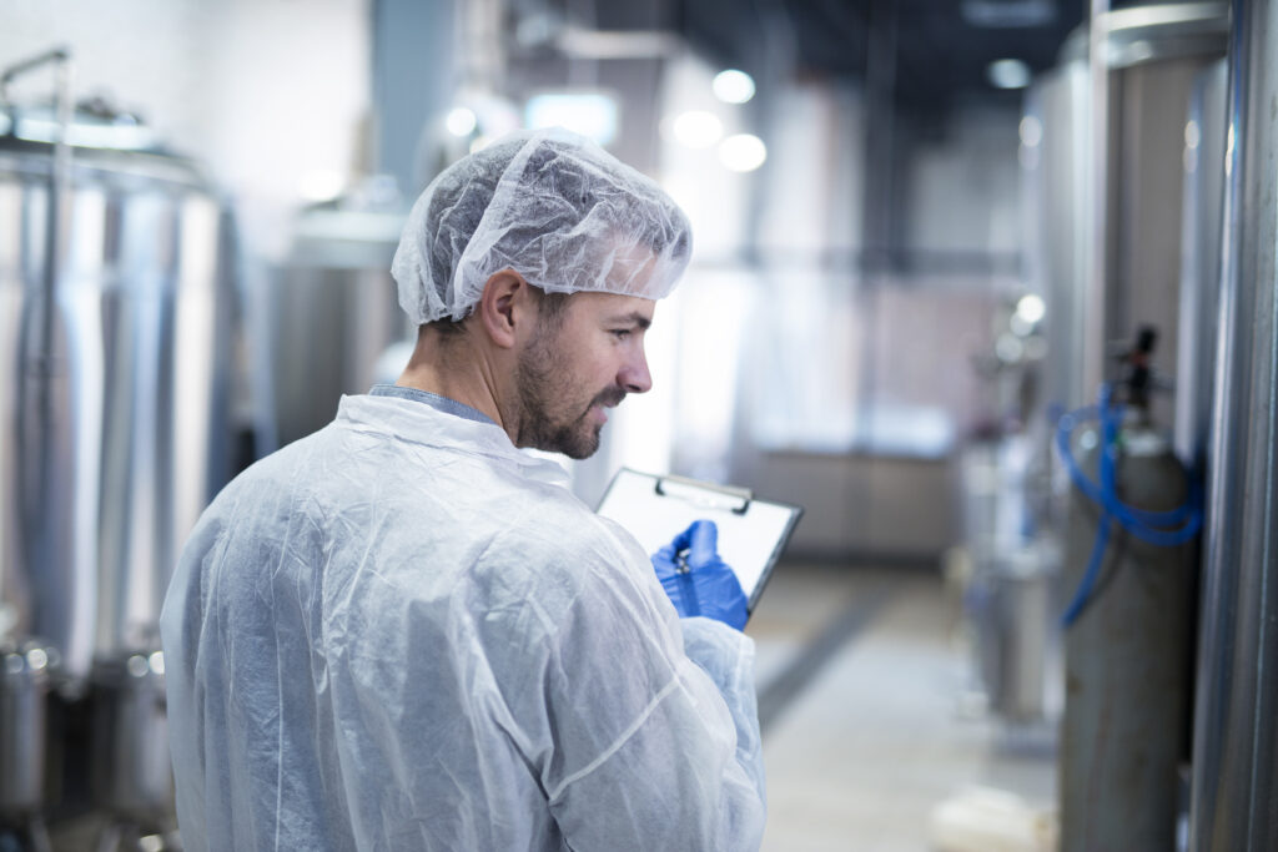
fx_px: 1775
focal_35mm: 50
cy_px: 426
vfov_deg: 27.0
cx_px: 639
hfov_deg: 39.6
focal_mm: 50
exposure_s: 1/250
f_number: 1.6
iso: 500
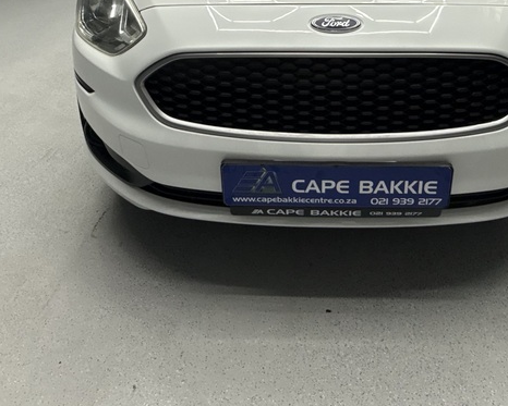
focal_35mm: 30
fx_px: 451
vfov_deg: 43.3
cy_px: 23
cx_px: 304
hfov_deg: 58.3
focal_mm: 2.22
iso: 64
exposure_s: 1/100
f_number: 2.2
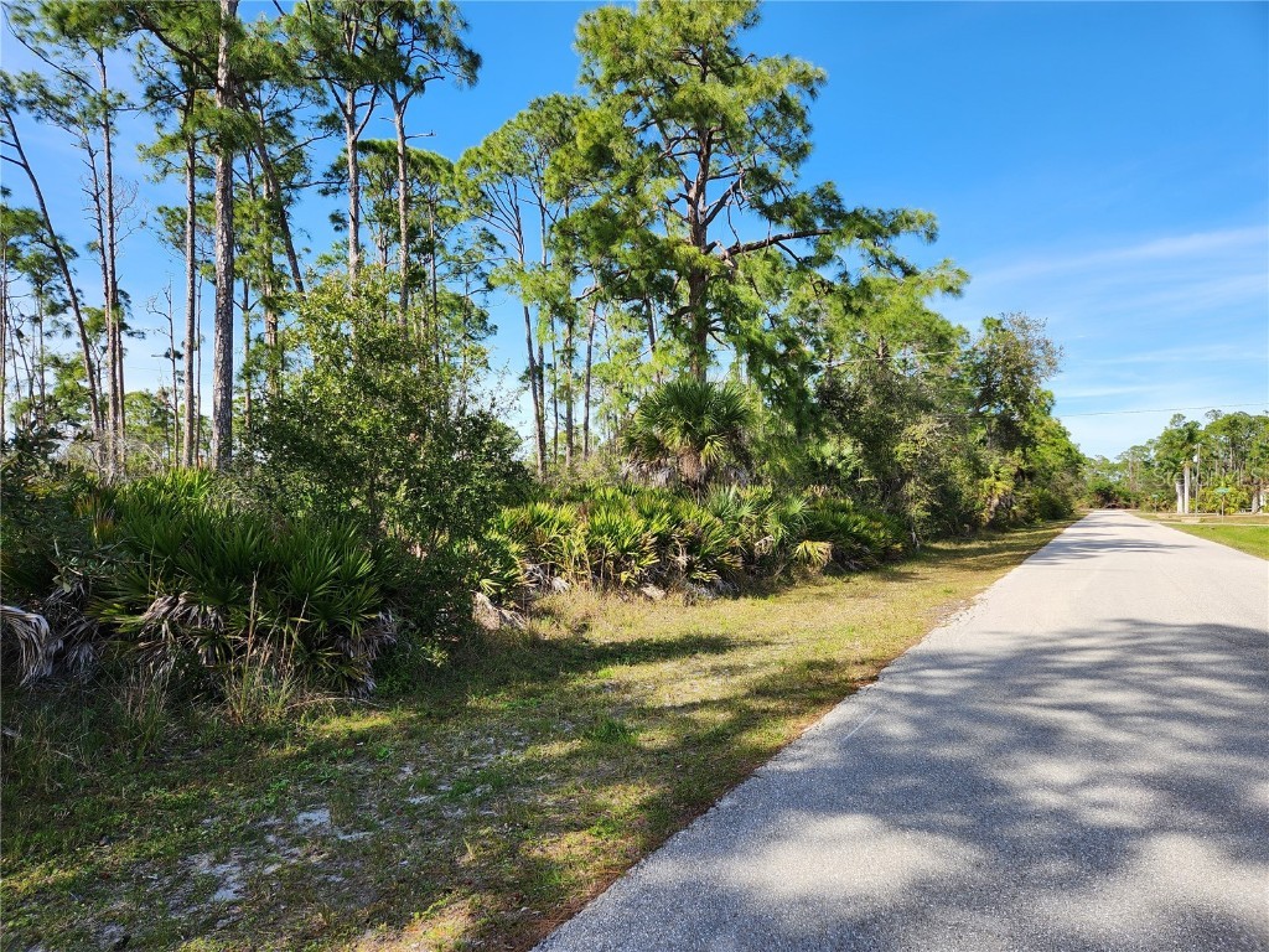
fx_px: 843
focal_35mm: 23
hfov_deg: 73.9
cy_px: 476
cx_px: 634
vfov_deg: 58.9
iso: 20
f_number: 1.8
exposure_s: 1/878
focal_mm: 5.4
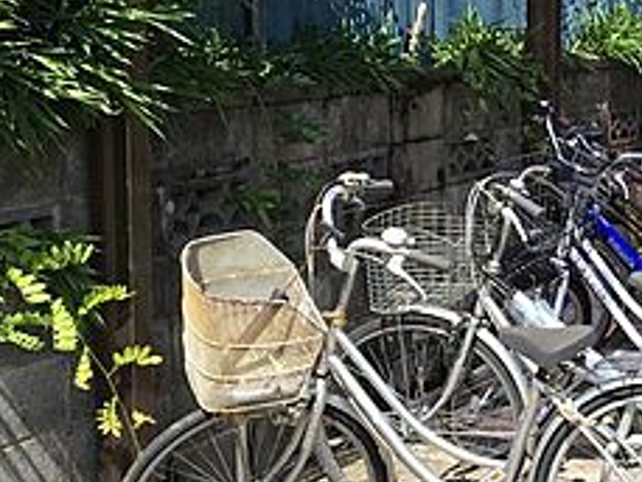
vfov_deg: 18.2
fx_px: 1503
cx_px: 751
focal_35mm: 81
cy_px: 202
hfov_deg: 22.4
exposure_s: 1/777
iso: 25
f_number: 2.2
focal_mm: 4.15
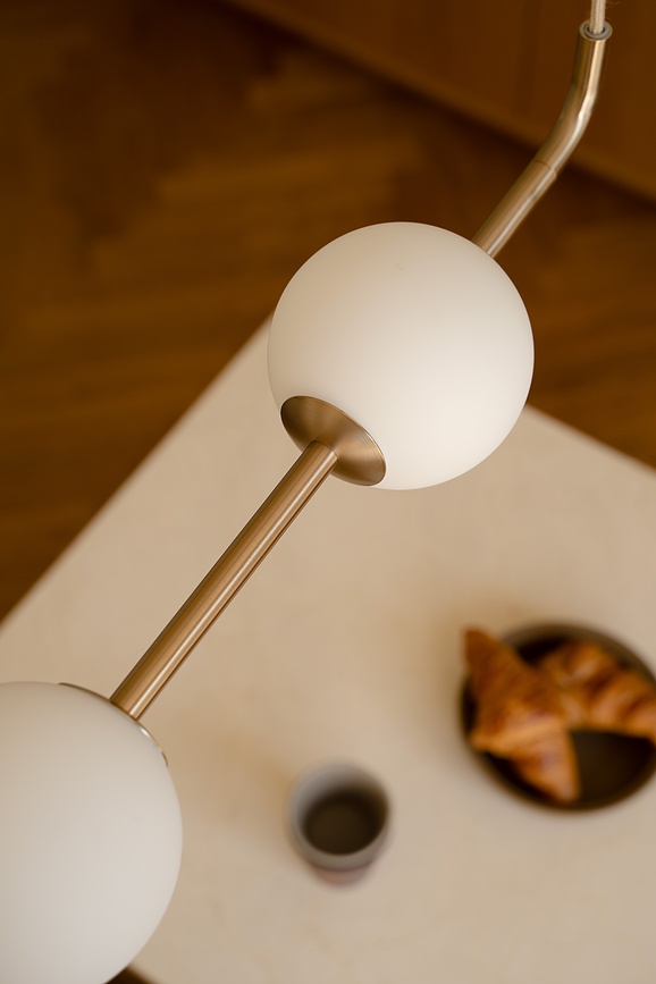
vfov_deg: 33.9
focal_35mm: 59
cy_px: 492
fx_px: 1613
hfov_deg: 23.0
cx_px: 328
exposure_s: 1/50
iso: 200
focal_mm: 59
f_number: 5
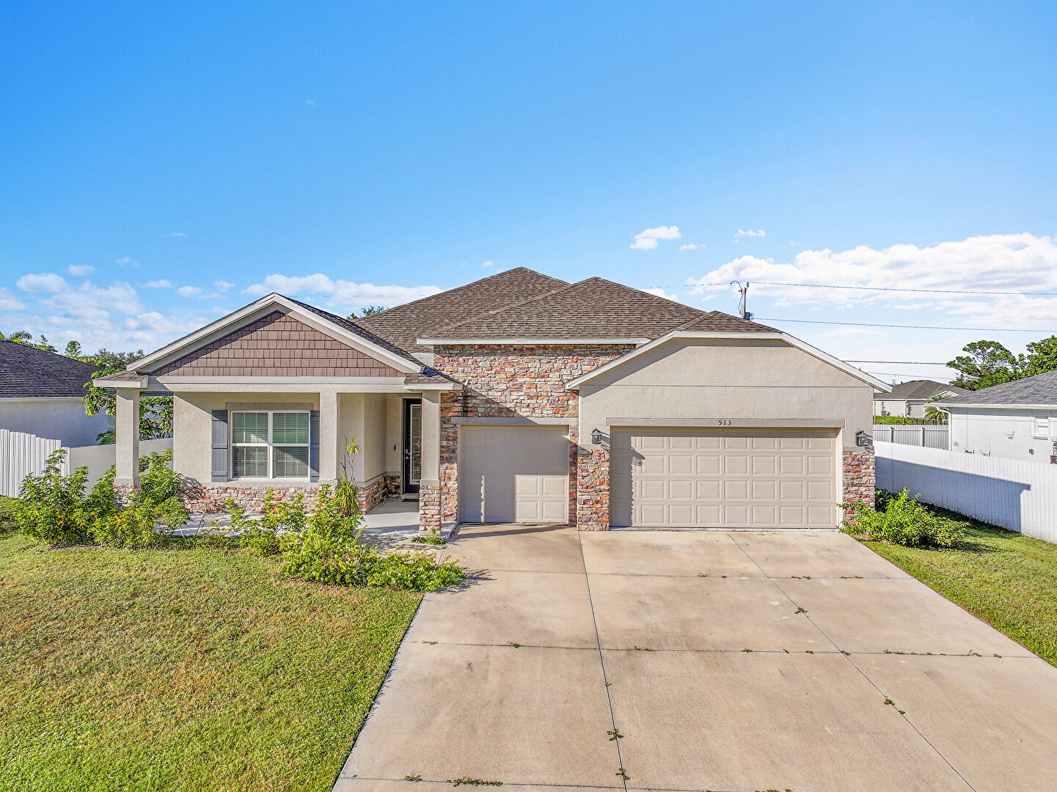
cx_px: 528
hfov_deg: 71.6
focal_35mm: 24
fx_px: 733
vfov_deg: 56.8
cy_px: 396
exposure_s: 1/400
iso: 100
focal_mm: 12.29
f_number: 2.8
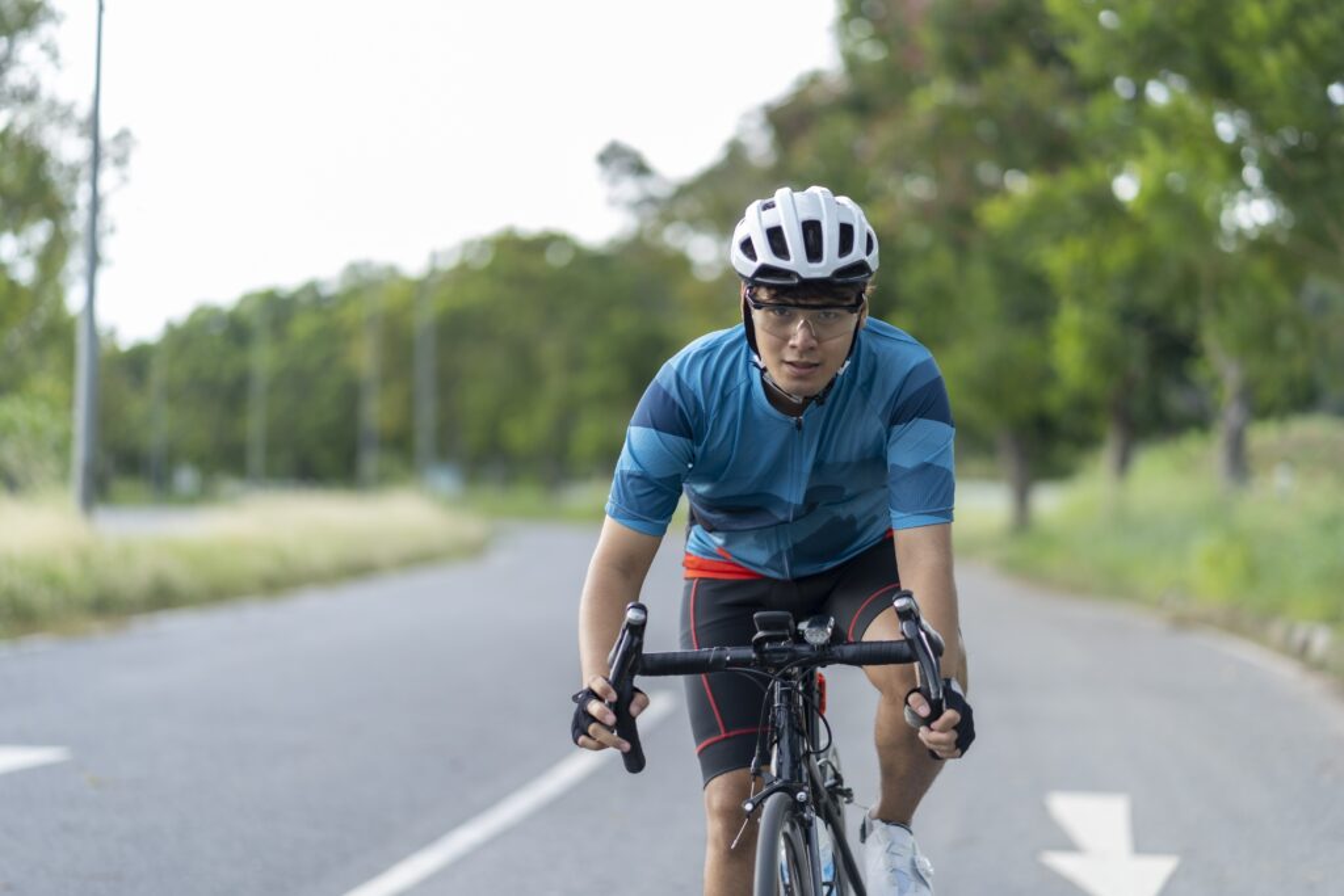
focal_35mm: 85
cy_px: 448
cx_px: 672
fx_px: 3174
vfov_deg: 16.1
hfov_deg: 23.9
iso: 100
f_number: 1.8
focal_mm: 85
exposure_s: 1/125
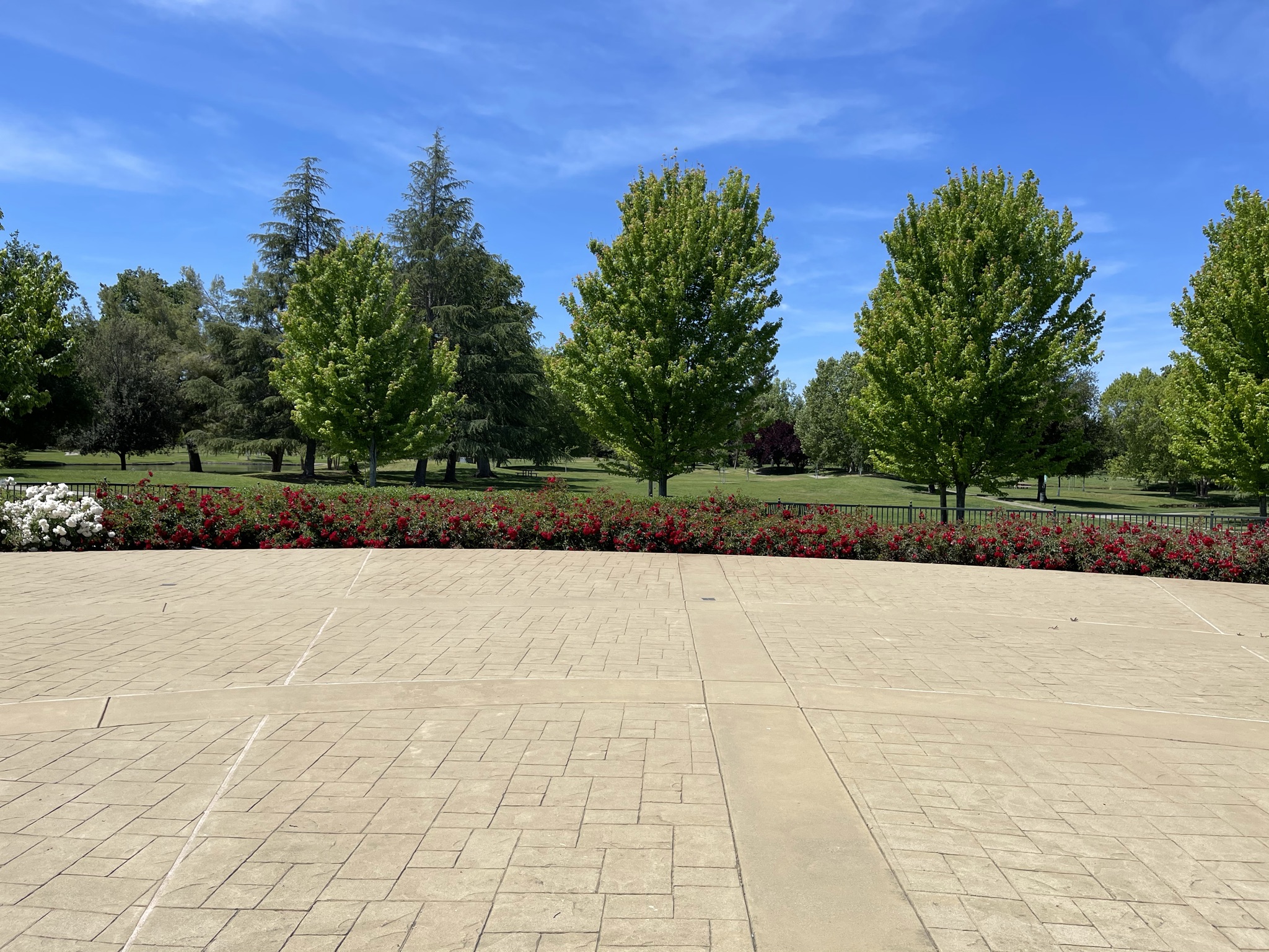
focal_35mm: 26
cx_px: 634
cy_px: 476
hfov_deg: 67.3
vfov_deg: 53.1
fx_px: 953
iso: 32
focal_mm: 5.1
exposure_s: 1/4202
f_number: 1.6
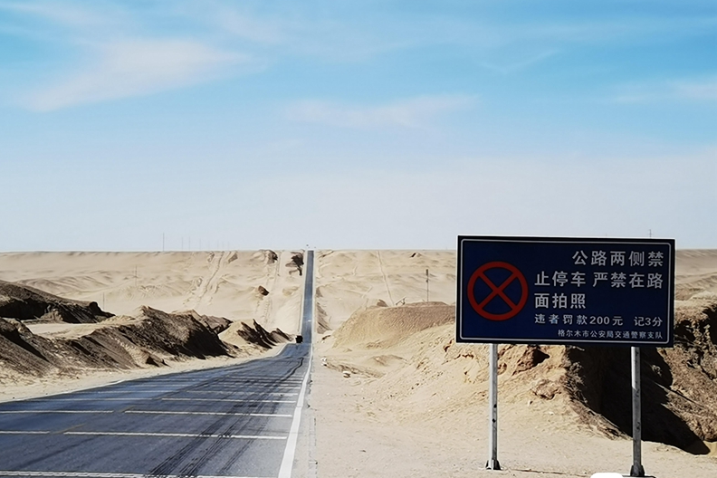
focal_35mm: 83
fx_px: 1653
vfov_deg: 16.5
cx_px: 356
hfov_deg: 24.5
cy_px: 247
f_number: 1.9
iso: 50
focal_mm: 6.71
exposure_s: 1/6993
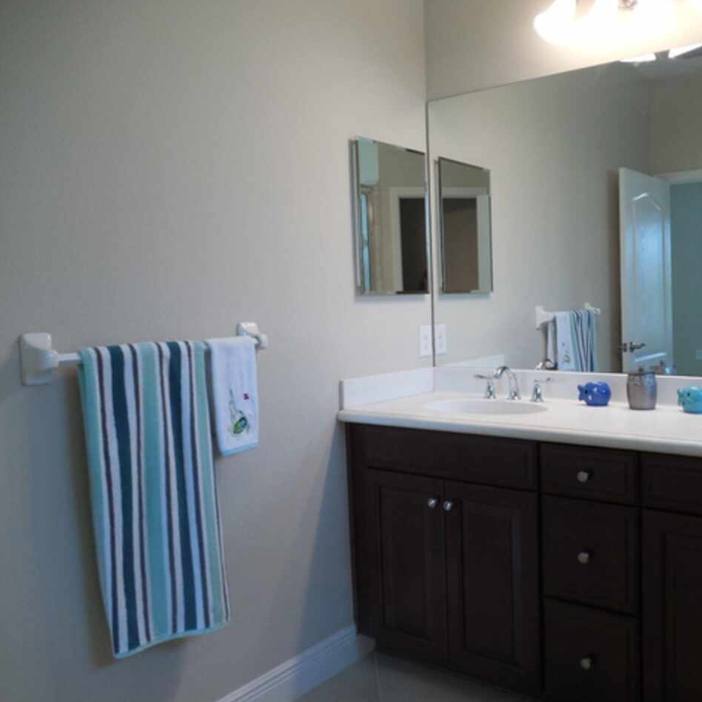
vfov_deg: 54.0
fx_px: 688
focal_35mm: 30
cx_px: 463
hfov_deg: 53.1
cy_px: 349
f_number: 3.3
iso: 140
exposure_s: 1/30
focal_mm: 4.5
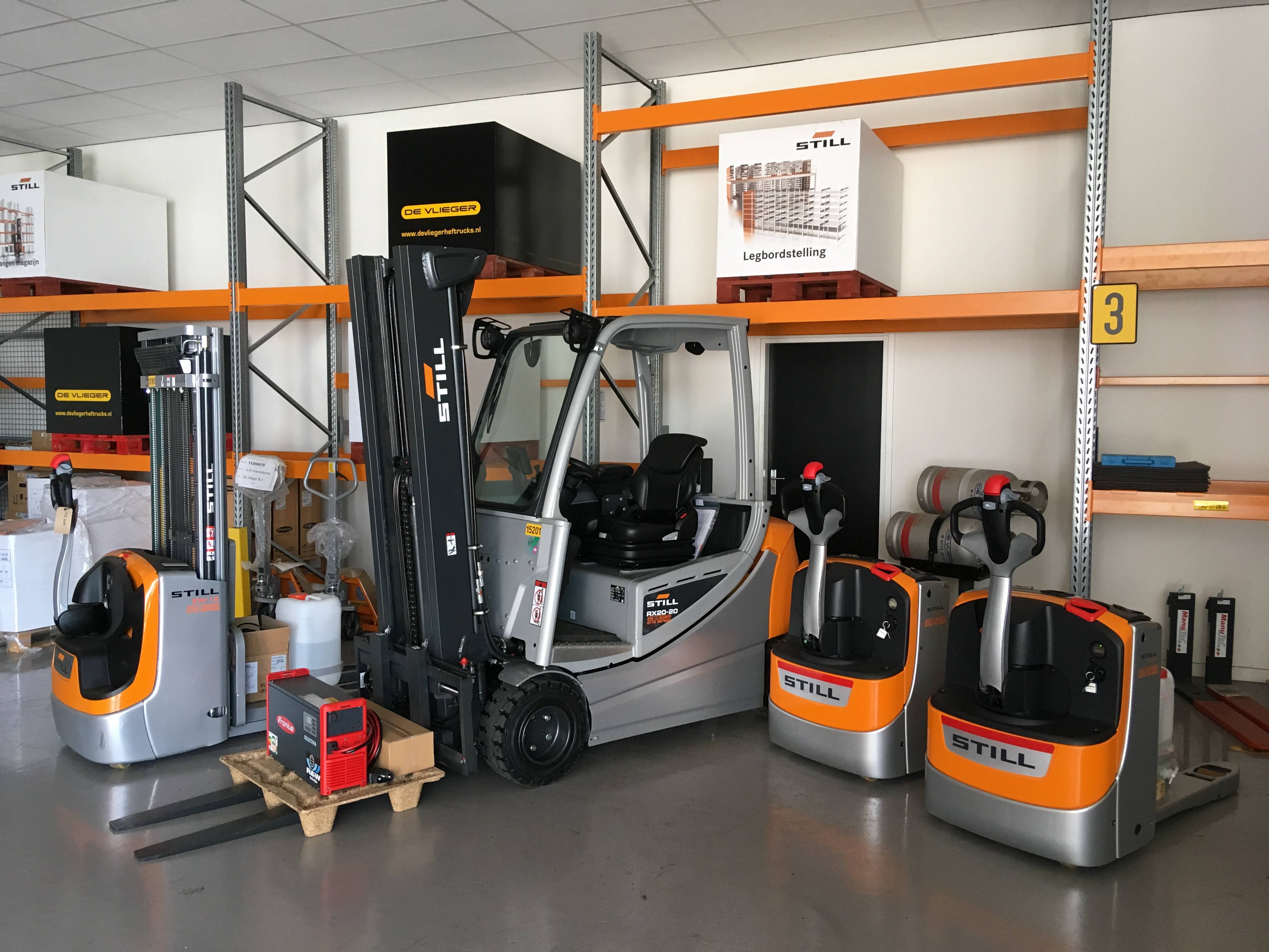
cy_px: 476
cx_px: 634
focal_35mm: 29
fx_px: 1063
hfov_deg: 61.7
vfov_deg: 48.2
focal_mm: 4.15
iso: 64
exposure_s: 1/33
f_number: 2.2
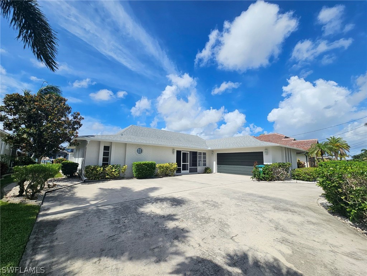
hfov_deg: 106.2
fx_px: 138
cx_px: 184
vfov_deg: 89.9
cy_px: 138
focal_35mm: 13
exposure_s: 1/4913
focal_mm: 2.2
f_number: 2.2
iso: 50
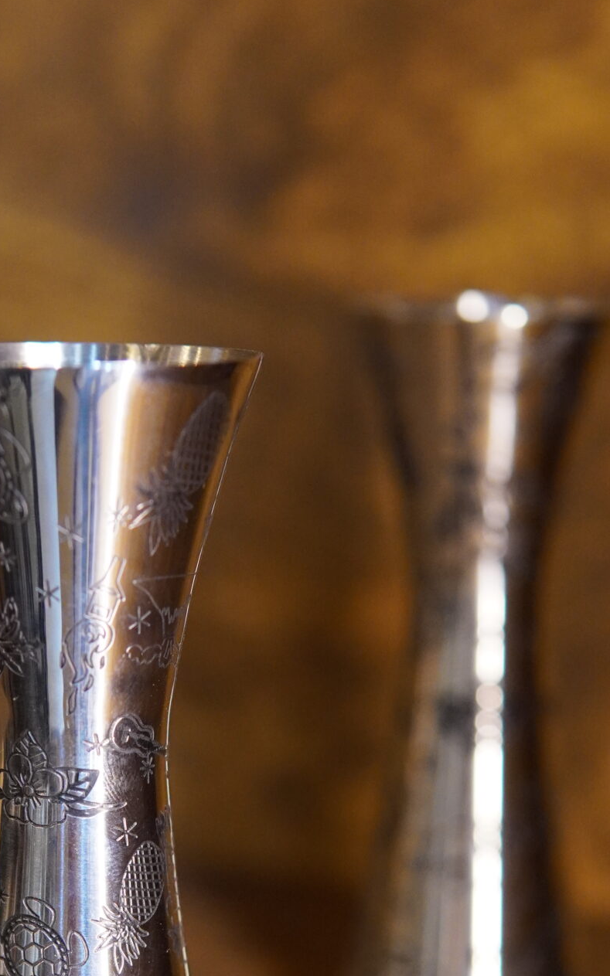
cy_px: 786
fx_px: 2475
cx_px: 107
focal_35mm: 93
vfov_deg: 22.0
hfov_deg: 14.0
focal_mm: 30
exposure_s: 1/160
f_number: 2.5
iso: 1600
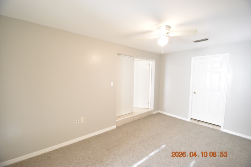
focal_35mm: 15
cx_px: 126
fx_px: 105
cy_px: 84
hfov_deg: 100.4
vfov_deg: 77.3
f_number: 3.5
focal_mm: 10
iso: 800
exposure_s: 1/20
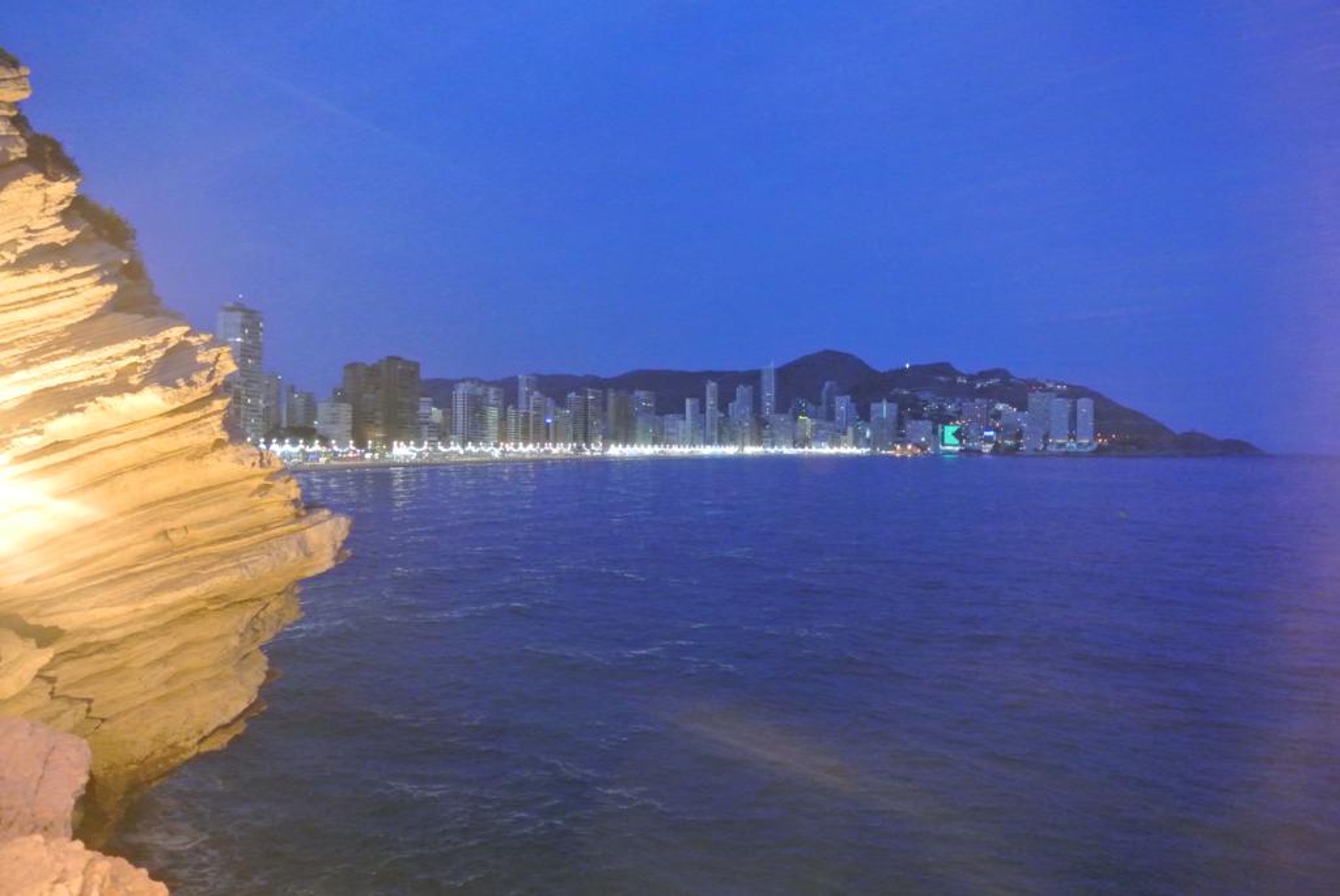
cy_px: 448
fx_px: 1043
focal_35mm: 28
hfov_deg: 65.4
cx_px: 670
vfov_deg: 46.5
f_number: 3.5
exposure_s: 1/25
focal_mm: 10.7
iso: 3200
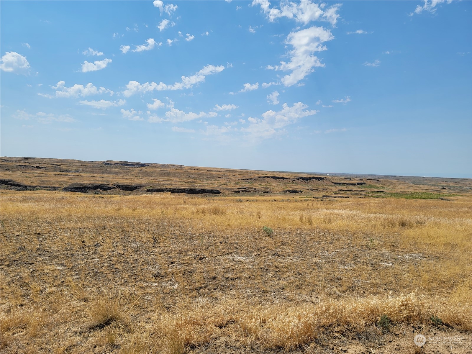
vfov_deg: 54.9
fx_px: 341
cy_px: 177
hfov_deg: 69.4
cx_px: 236
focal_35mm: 25
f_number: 1.8
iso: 20
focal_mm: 7
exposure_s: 1/1601
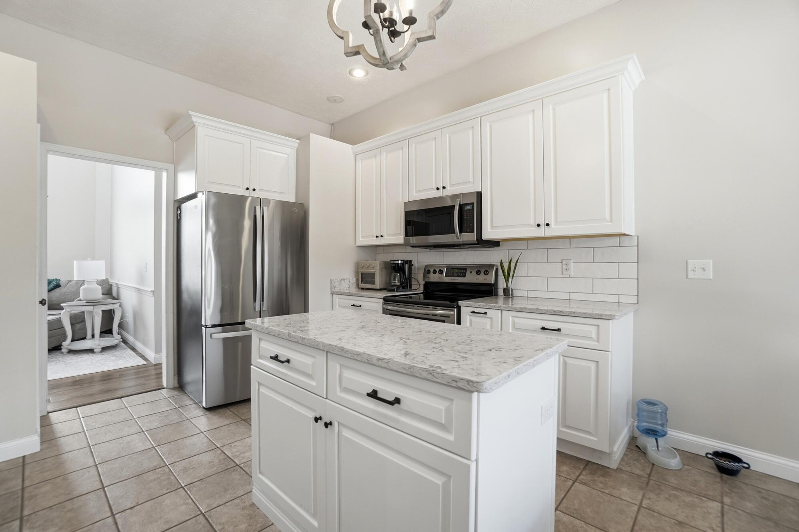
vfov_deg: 77.3
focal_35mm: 15
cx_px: 400
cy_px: 266
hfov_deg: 100.4
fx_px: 333
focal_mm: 10
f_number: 4
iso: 100
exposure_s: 1/640
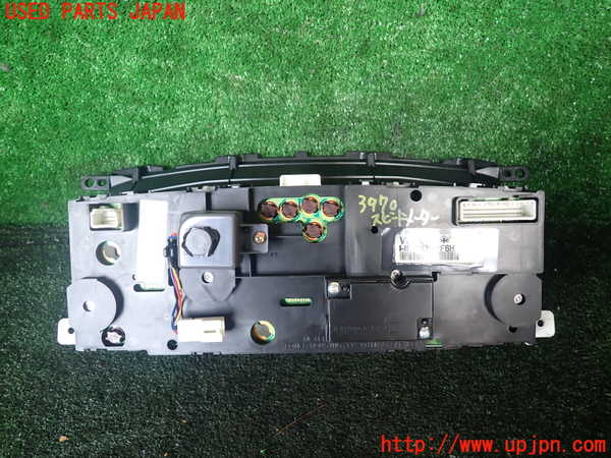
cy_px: 229
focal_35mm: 25
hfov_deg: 69.4
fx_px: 441
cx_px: 306
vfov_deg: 54.9
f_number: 2
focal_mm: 4.5
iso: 200
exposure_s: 1/60
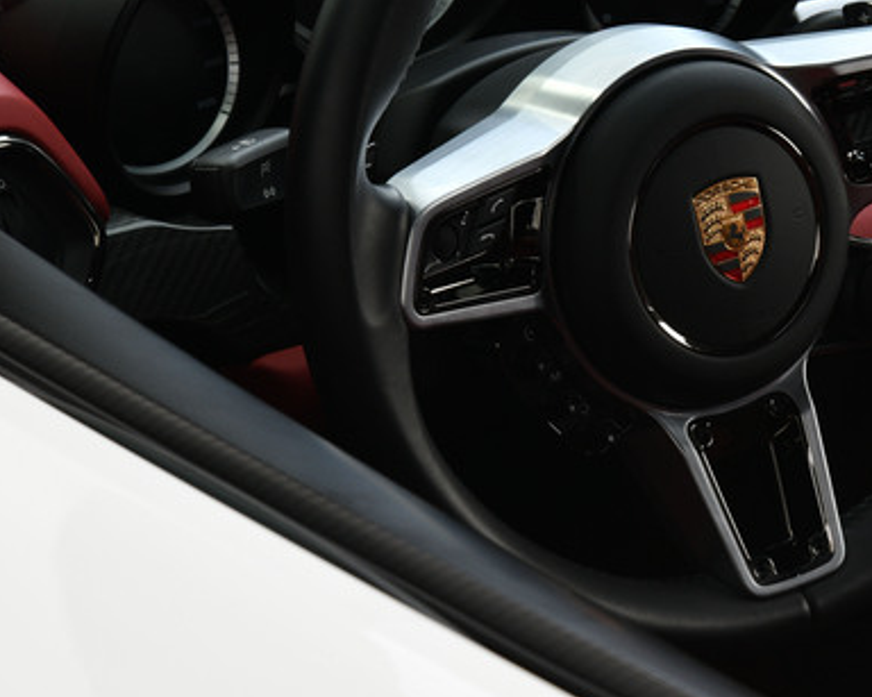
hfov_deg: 9.2
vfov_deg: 7.4
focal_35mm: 208
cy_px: 171
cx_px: 983
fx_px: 5367
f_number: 8
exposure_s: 1/250
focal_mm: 85
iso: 320
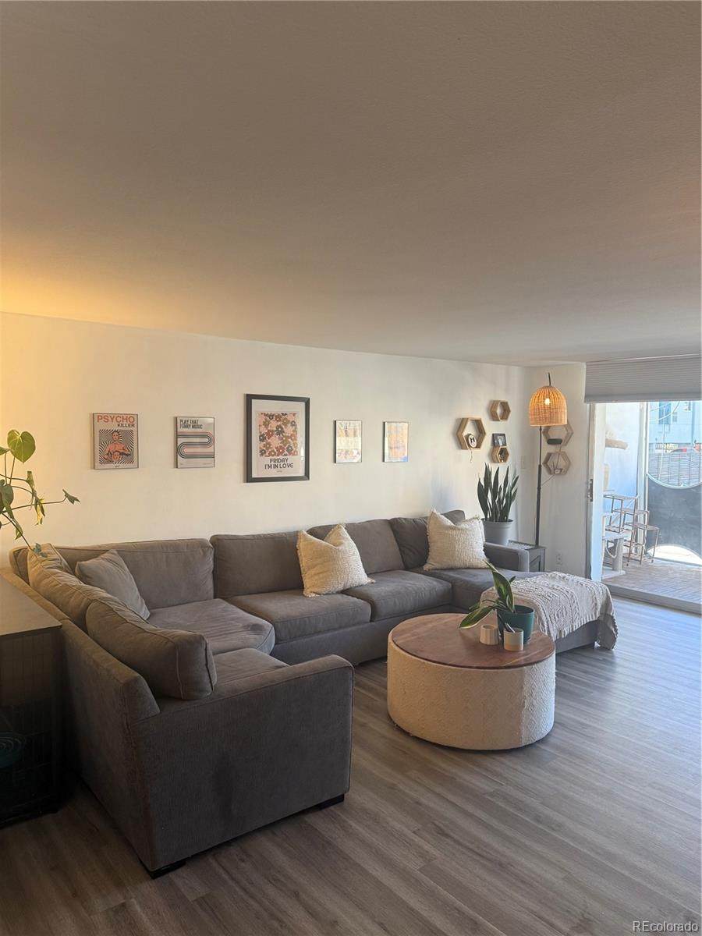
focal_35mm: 24
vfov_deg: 71.6
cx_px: 351
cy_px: 468
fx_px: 649
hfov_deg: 56.8
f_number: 1.78
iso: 160
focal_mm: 6.76
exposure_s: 1/120
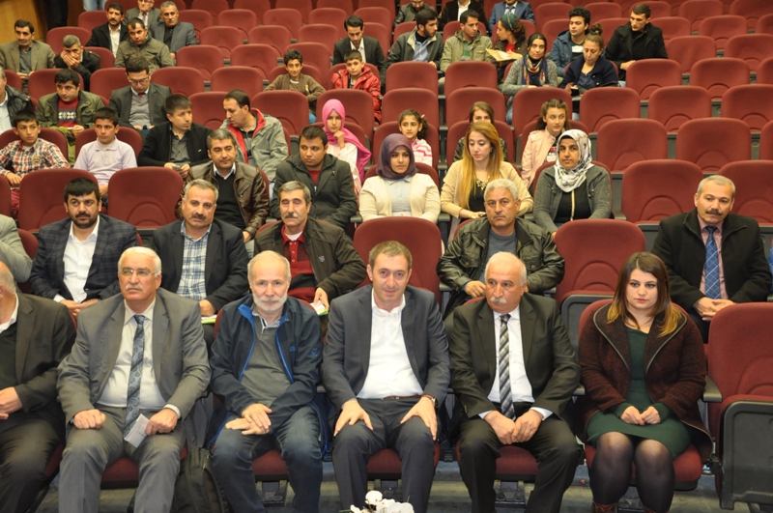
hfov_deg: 46.5
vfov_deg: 31.8
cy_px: 256
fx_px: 901
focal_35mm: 42
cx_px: 386
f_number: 4
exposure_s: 1/10
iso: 800
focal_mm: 28
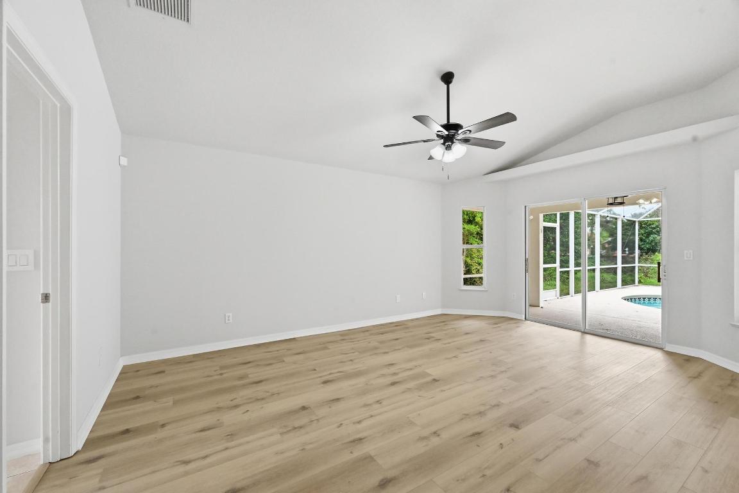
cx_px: 370
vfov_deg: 77.3
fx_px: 308
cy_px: 246
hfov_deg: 100.4
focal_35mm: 15
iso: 160
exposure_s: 1/100
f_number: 8
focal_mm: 15
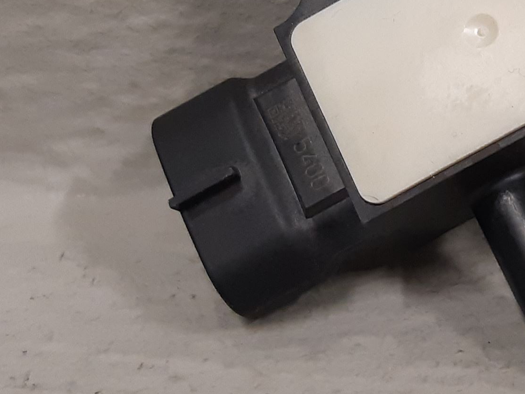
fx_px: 728
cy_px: 56
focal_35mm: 48
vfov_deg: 29.3
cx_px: 431
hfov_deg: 38.0
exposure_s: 1/60
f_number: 1.7
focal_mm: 3.93
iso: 160
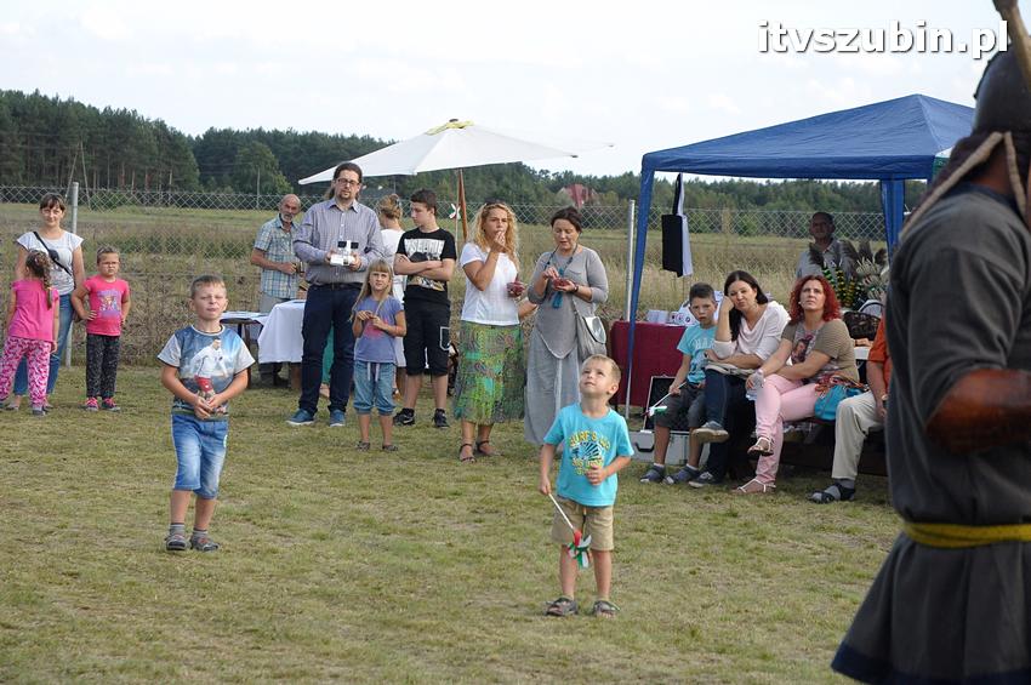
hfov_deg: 19.5
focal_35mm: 105
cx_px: 516
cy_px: 342
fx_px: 3004
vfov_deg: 13.0
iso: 800
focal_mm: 70
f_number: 7.1
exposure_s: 1/800
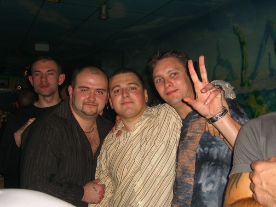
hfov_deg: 41.2
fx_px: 367
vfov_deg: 31.5
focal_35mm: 46
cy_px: 104
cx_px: 138
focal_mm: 9.5
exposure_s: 1/60
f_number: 3.1
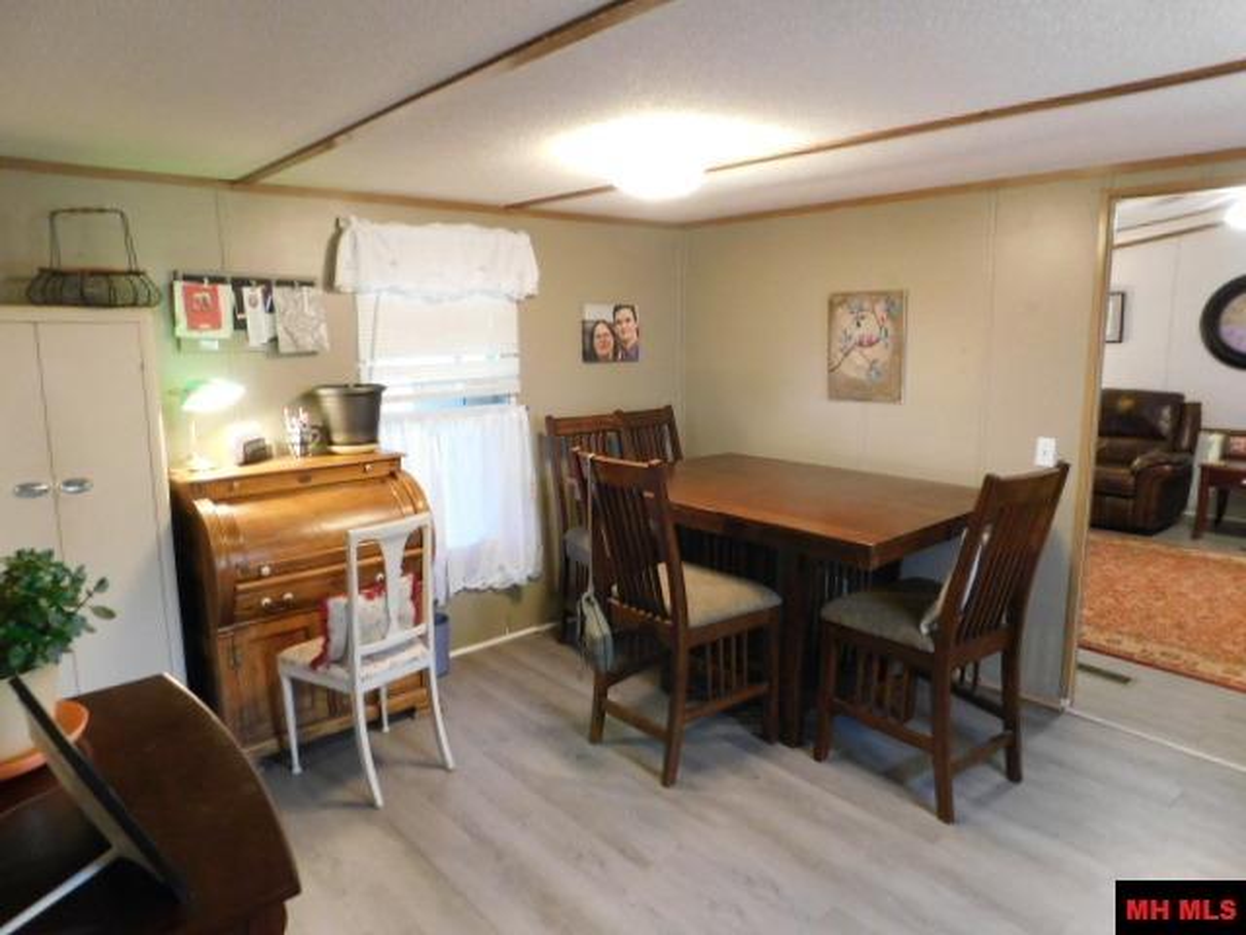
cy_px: 468
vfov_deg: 58.9
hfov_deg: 73.9
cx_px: 623
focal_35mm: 23
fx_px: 828
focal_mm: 4
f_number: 3
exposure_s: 1/15
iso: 400
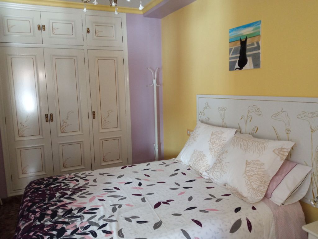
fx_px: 248
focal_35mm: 27
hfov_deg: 65.3
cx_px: 159
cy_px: 120
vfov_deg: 51.4
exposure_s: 1/25
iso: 811
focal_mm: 3.79
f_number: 2.2
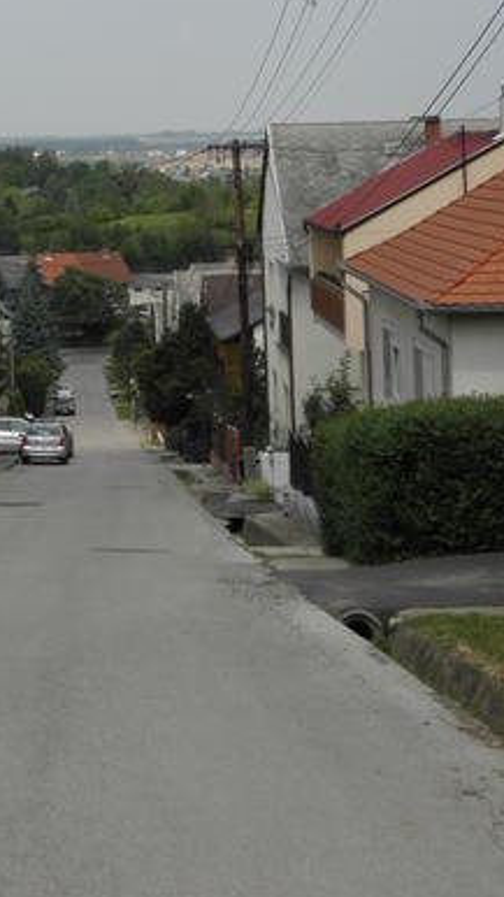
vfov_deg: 24.6
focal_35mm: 85
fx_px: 2020
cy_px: 170
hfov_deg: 14.1
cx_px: 28
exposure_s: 1/320
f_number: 5.6
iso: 64
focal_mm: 8.53
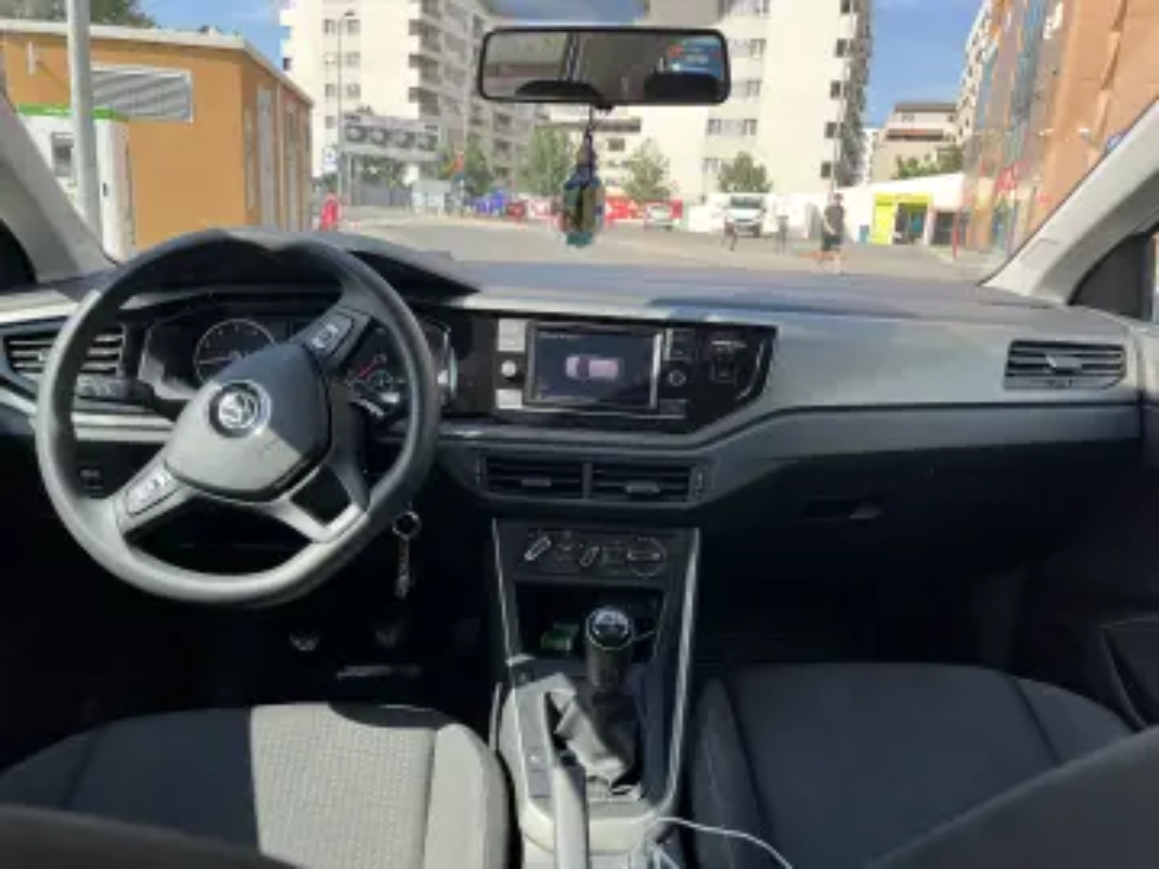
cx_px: 580
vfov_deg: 53.1
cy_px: 434
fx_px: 871
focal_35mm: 26
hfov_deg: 67.3
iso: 50
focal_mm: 5.7
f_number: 1.5
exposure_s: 1/709
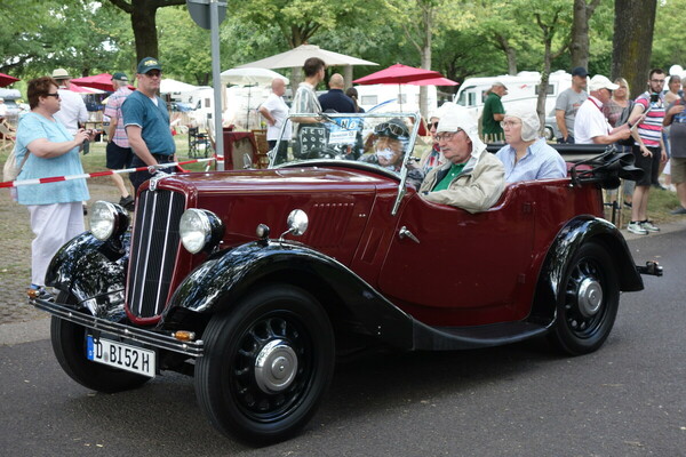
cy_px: 228
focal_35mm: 54
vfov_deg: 25.1
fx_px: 1029
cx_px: 343
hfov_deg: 36.9
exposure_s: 1/250
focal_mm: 20.19
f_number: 3.5
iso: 320
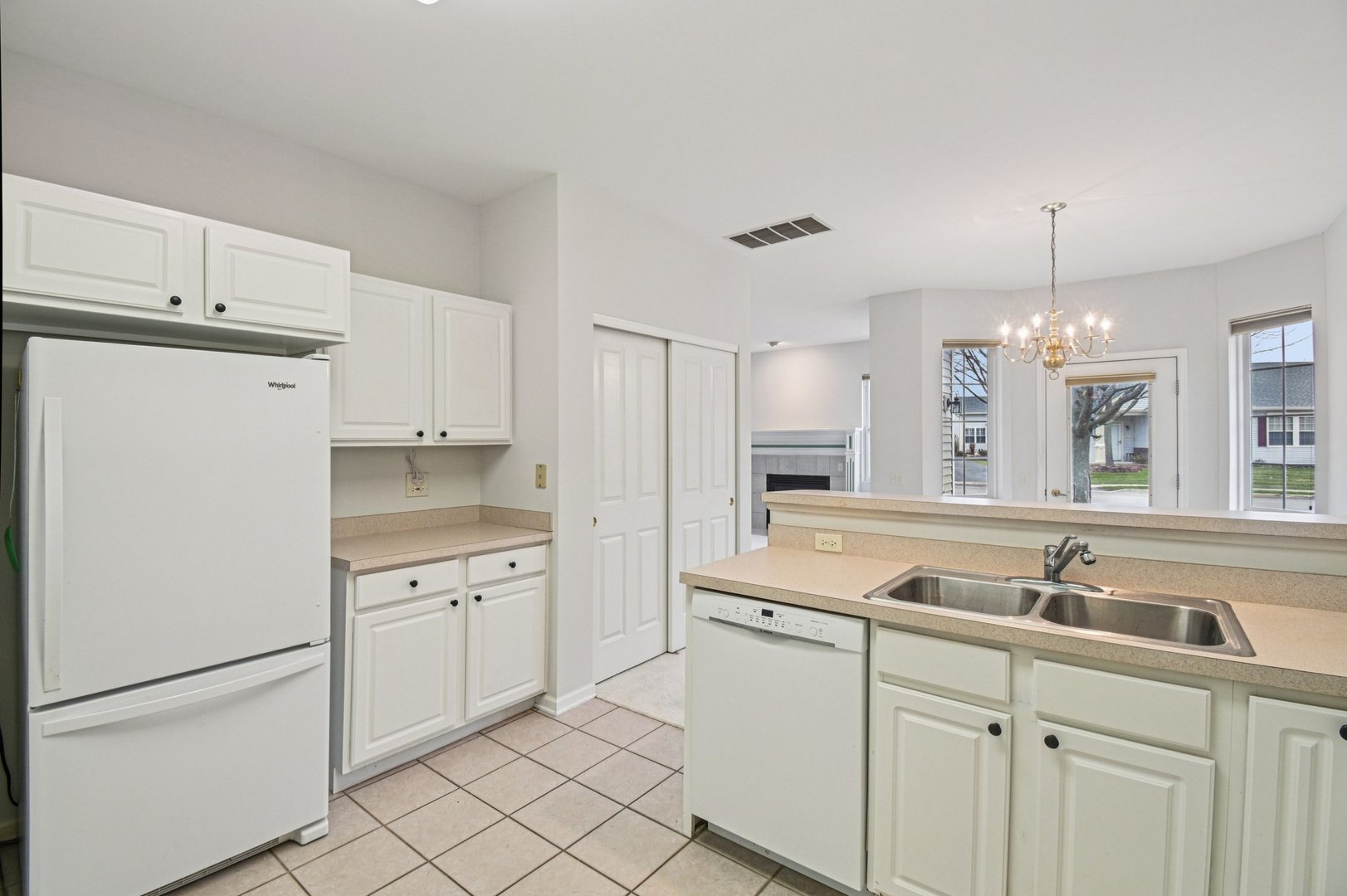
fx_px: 561
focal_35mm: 15
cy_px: 448
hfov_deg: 100.4
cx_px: 674
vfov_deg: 77.3
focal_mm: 10
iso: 280
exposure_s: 1/15
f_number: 8
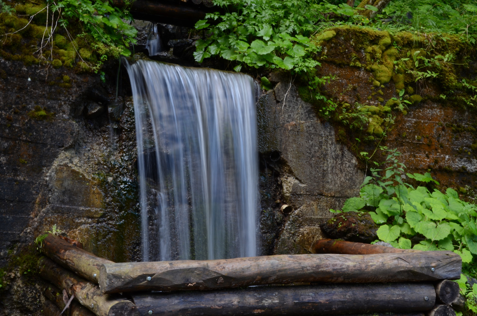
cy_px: 158
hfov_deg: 37.9
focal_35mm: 52
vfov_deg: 25.6
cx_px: 238
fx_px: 694
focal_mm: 35
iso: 160
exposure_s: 1/2
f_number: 25
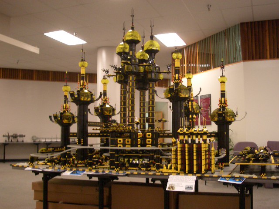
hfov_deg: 45.8
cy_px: 104
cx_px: 140
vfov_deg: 35.1
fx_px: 330
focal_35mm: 41
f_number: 2.8
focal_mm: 6.8
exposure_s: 1/40
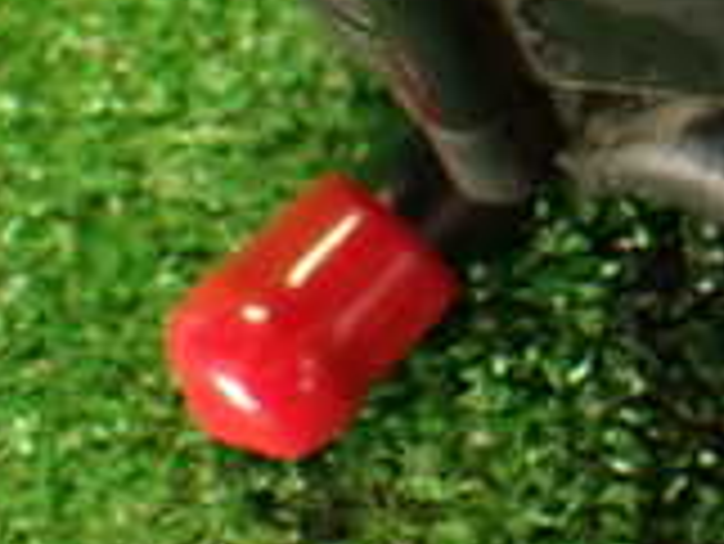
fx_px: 2491
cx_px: 998
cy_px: -283
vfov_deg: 11.9
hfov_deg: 15.6
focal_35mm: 119
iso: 400
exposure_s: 1/30
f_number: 2.4
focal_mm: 5.79
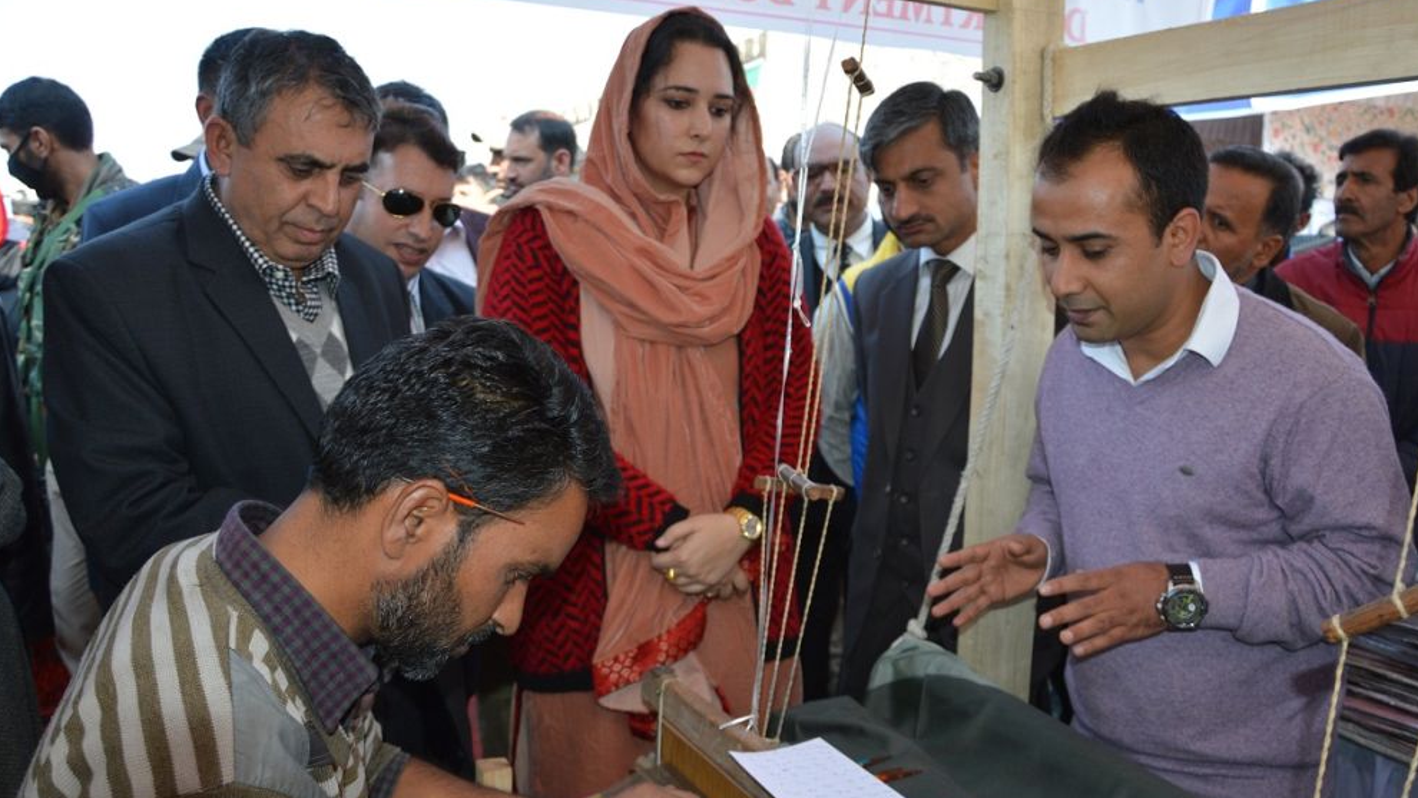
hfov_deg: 37.5
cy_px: 438
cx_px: 708
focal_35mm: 56
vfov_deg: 21.6
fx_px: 2088
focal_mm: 35
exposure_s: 1/125
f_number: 4.5
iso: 110
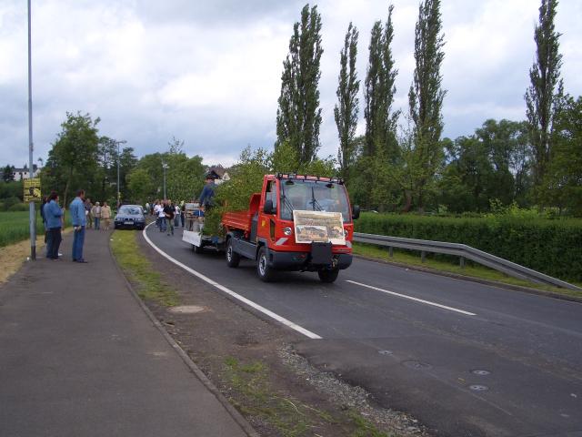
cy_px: 218
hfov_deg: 52.6
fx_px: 588
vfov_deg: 40.7
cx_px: 291
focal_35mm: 35
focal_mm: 5.8
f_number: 4.3
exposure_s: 1/640
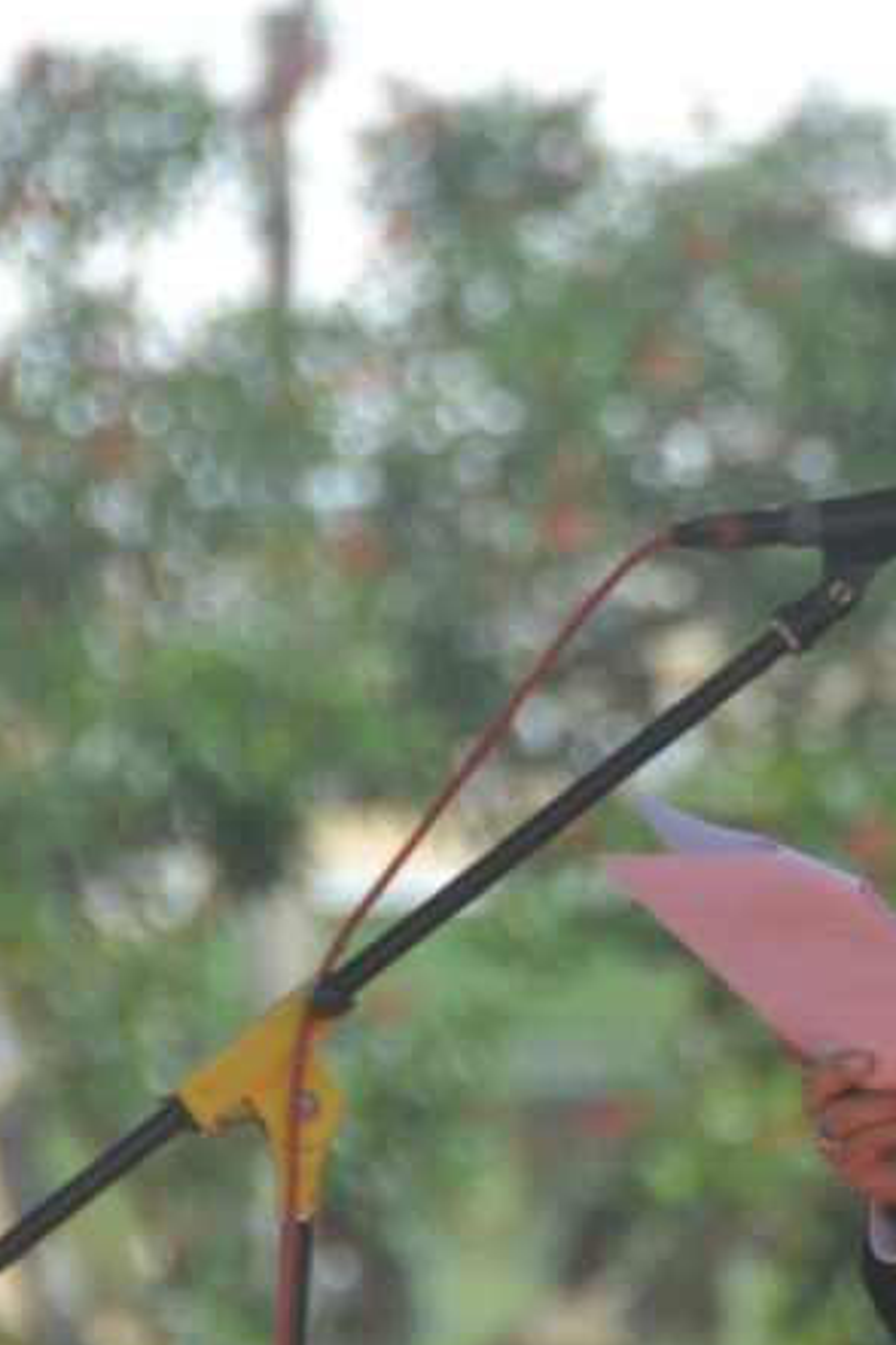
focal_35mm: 522
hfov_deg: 2.6
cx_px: 1338
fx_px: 19486
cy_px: 618
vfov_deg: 4.0
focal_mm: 150
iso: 160
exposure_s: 1/500
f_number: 5.6
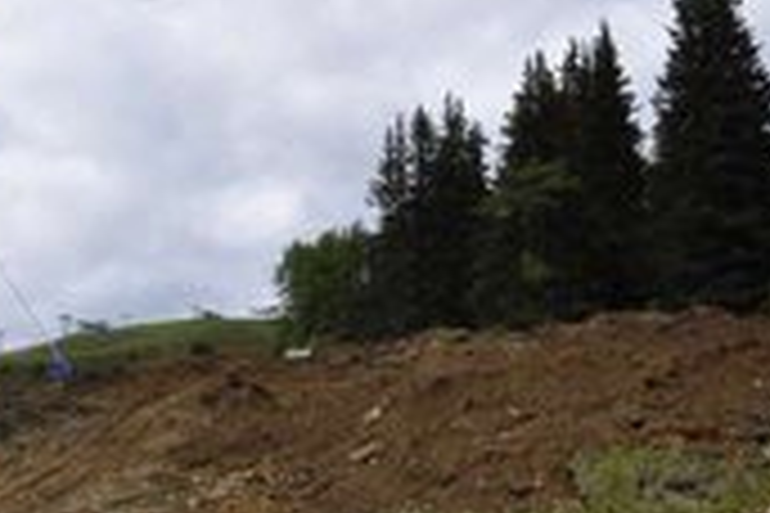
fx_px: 1198
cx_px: 113
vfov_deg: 23.4
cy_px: 486
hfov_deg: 34.1
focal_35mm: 56
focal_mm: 16
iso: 200
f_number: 14
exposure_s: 1/200
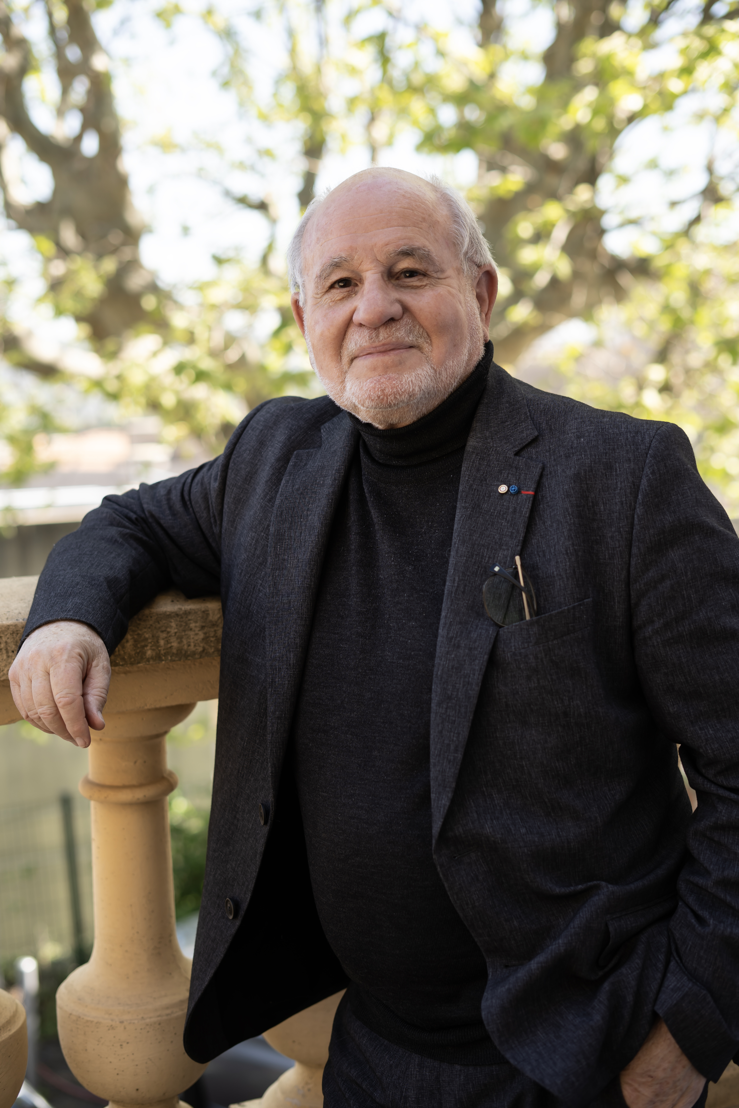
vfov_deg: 39.6
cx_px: 370
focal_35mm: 50
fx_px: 1539
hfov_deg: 27.0
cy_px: 554
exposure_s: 1/250
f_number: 2.8
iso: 100
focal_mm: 50
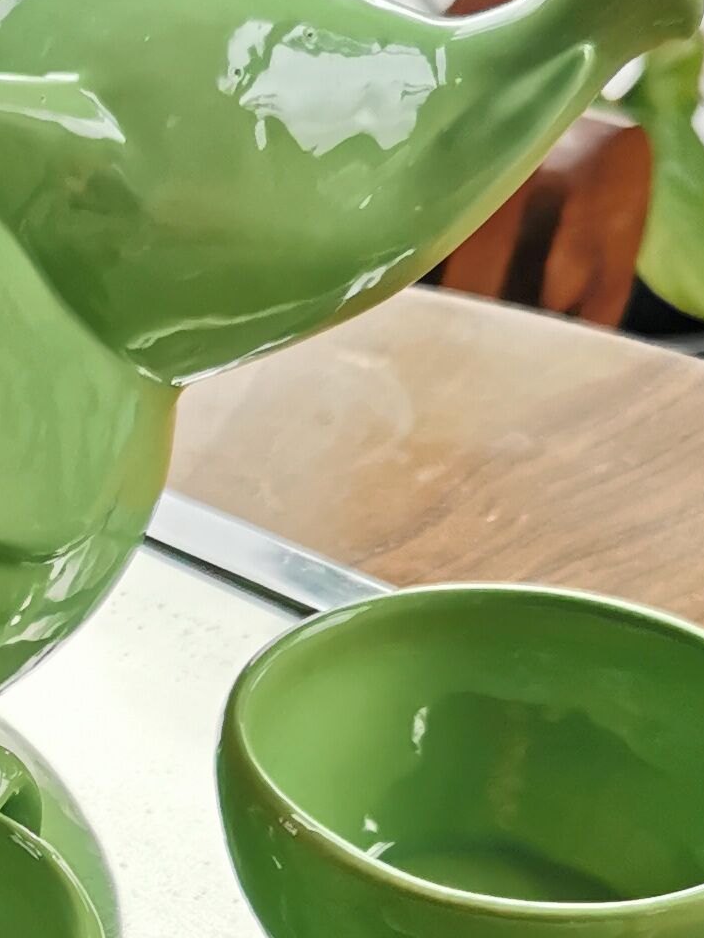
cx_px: -217
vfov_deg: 17.9
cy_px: 1082
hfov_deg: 13.6
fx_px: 2846
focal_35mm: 105
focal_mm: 5.56
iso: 100
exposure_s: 1/100
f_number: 1.6
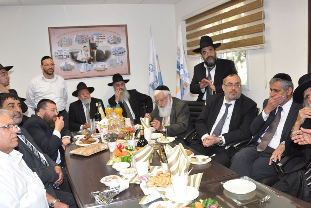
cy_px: 109
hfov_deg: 60.3
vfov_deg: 42.3
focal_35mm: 31
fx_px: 268
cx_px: 154
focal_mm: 18
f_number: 5
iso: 400
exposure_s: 1/60
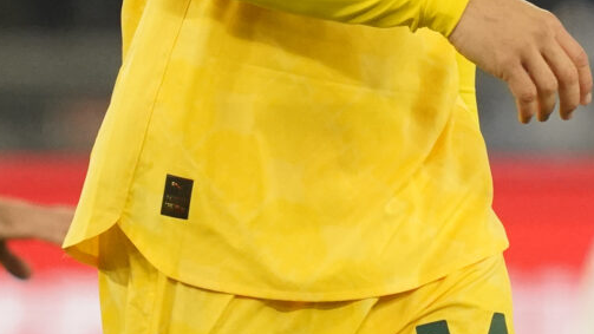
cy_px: -114
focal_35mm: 1439
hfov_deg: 1.5
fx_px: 22666
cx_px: 399
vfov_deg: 0.8
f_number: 6.3
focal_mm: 600
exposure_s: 1/1000
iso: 6400
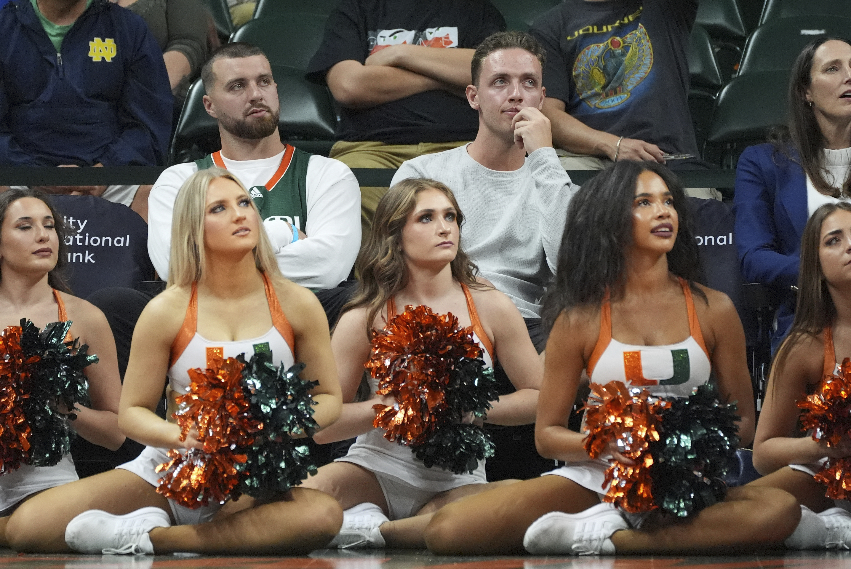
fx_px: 14196
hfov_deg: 3.4
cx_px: 426
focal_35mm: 600
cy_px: 284
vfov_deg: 2.3
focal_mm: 400
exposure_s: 1/500
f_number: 5.6
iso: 6400
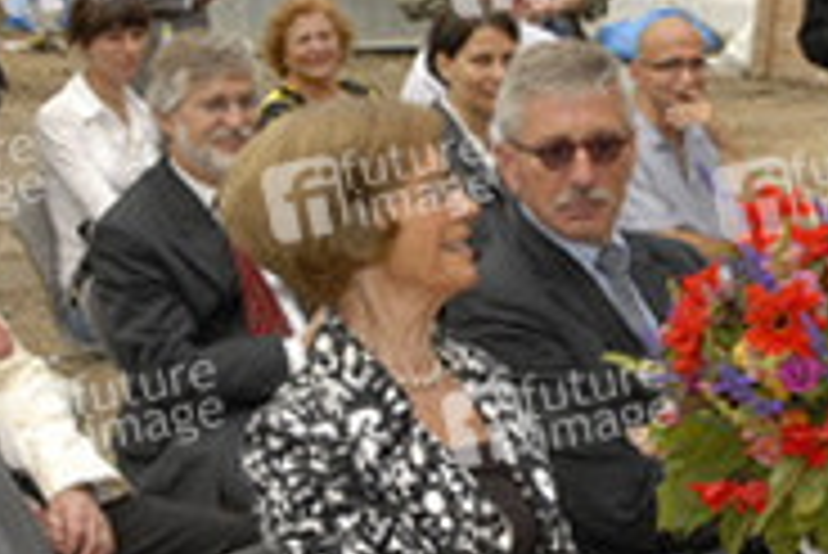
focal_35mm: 95
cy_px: 302
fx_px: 2187
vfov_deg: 14.4
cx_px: 432
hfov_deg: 21.4
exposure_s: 1/160
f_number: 9
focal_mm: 26
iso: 250
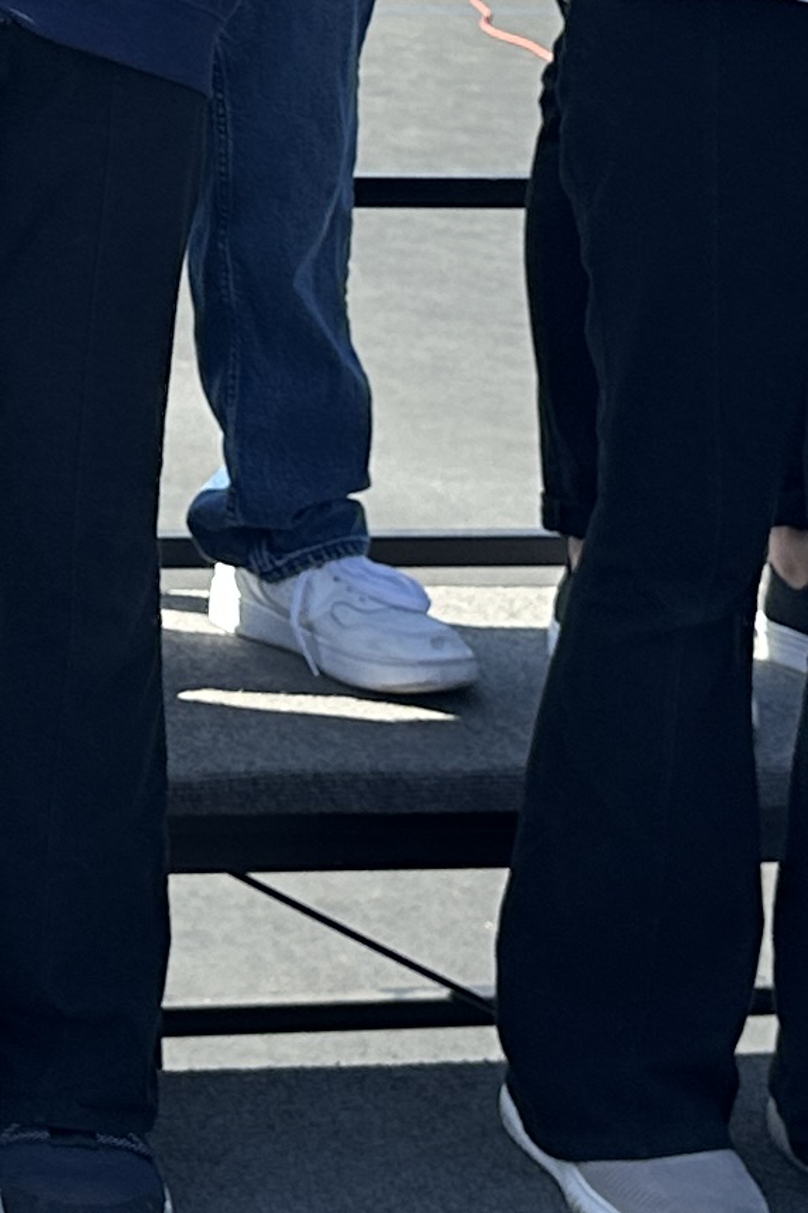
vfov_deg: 16.7
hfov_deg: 11.2
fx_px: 3940
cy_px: -267
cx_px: -455
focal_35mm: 117
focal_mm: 6.86
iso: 80
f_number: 1.78
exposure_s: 1/2591
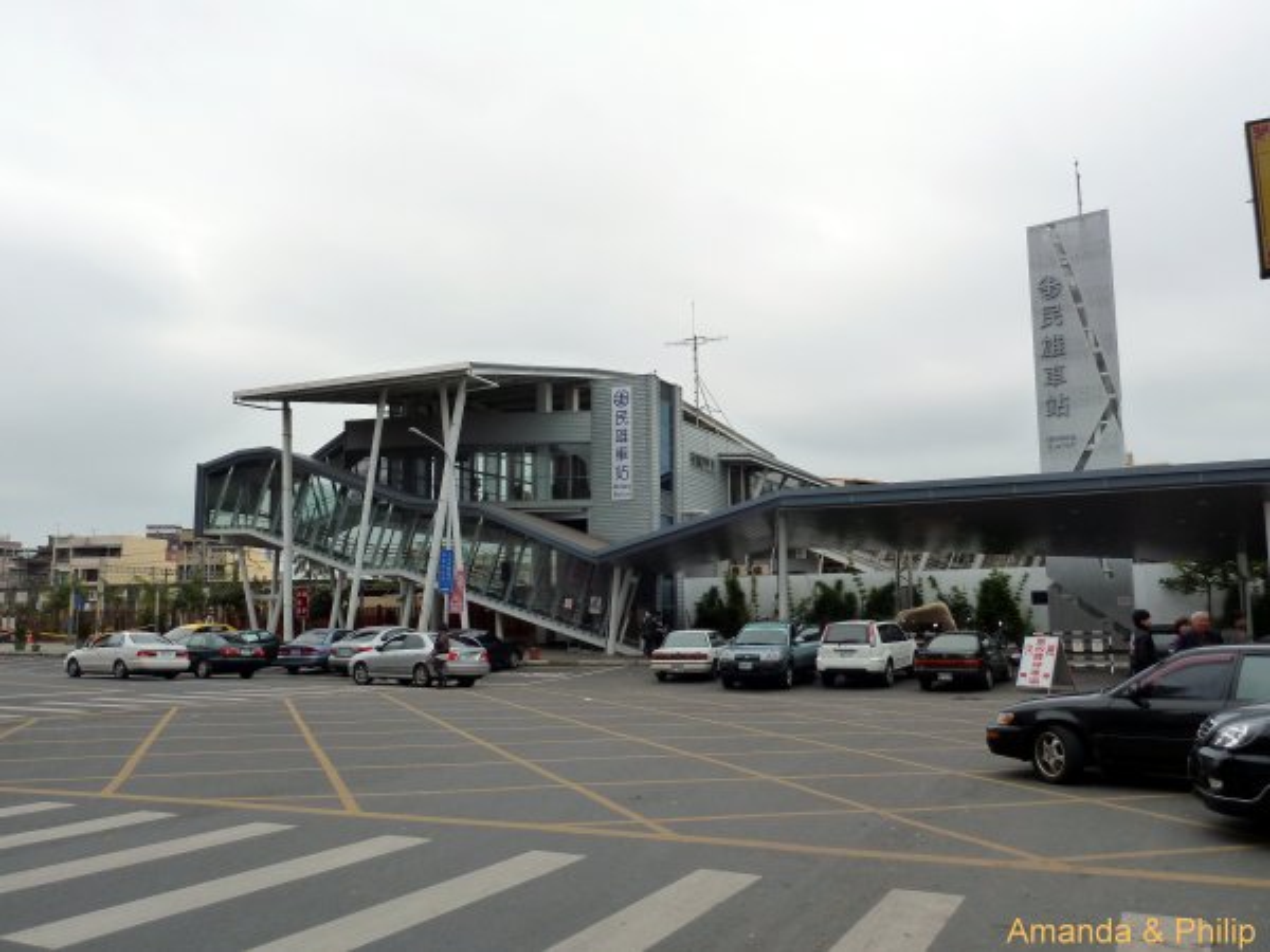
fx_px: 1101
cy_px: 476
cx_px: 635
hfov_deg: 60.0
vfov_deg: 46.8
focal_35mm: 30
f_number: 4
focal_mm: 5
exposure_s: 1/400
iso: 125
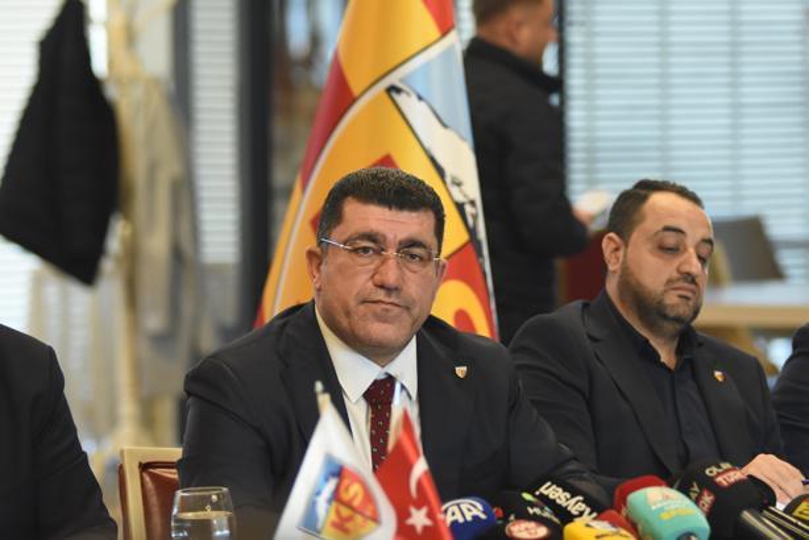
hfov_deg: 13.0
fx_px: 3541
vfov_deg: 8.7
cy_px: 270
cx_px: 404
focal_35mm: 158
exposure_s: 1/250
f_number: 2.8
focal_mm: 105
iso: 1600
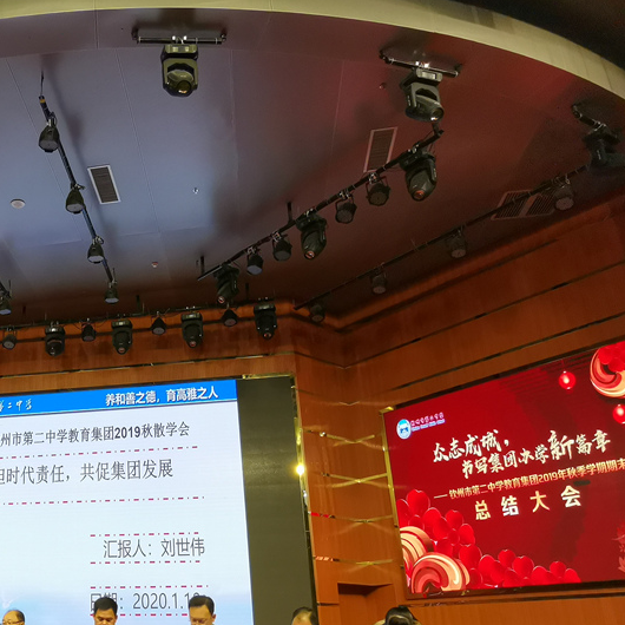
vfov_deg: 47.0
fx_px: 715
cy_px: 371
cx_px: 50
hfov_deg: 42.8
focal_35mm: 35
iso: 250
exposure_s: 1/100
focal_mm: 2.26
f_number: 2.2
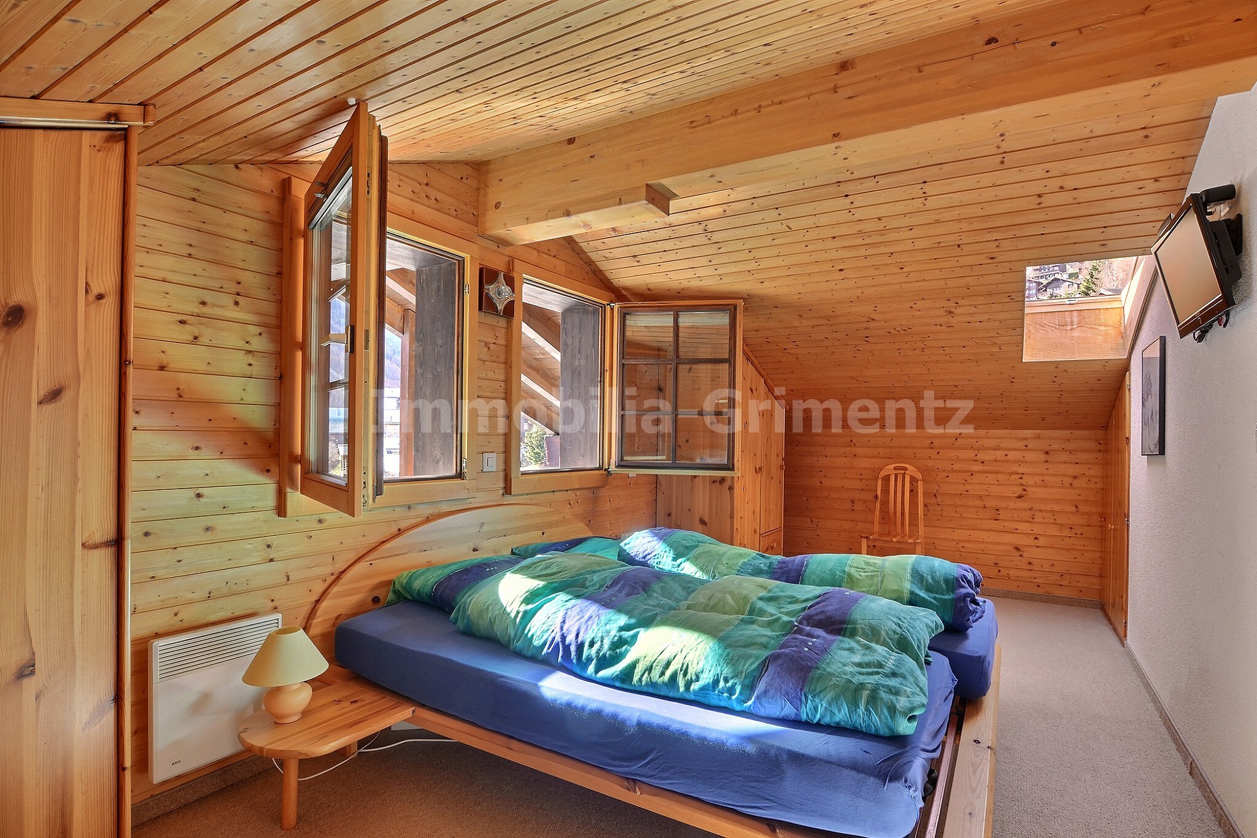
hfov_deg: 95.0
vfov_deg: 72.0
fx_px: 576
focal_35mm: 16
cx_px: 628
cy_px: 419
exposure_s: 1/2
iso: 400
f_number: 9
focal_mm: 11
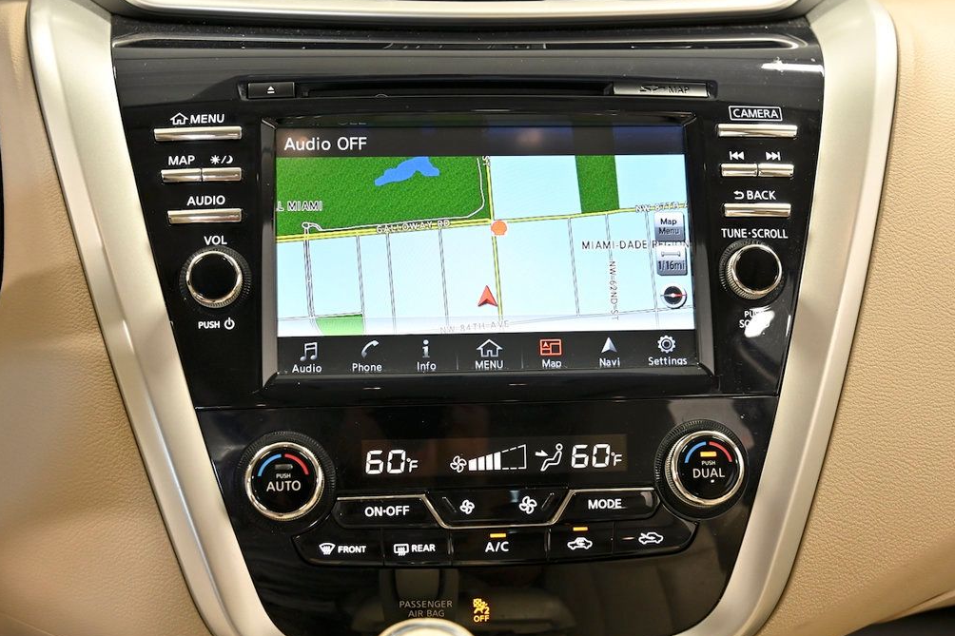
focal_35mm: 51
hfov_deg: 38.9
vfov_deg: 26.5
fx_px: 1353
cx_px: 483
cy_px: 320
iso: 2000
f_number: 5.6
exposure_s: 1/100
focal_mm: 50
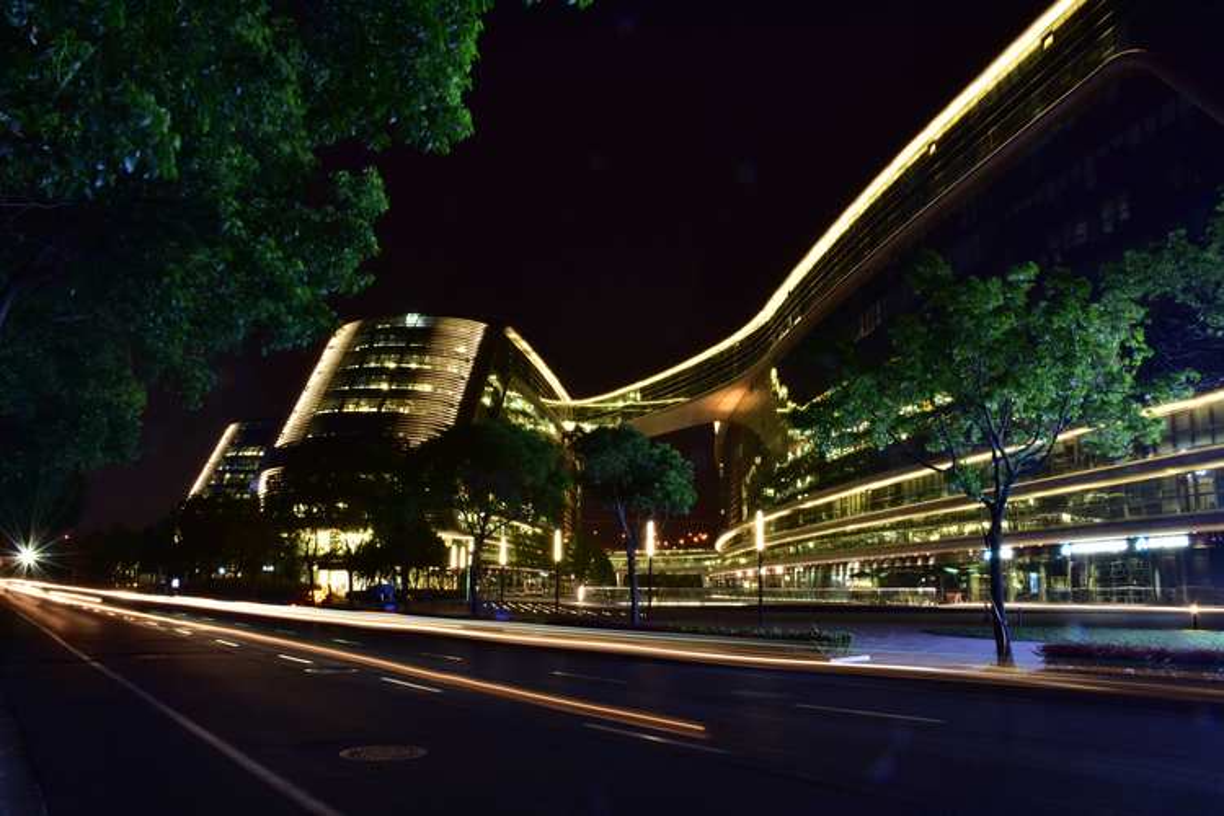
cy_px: 408
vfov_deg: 47.9
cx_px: 612
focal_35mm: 27
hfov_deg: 67.4
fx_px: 918
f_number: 22
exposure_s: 49.1
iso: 100
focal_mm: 18
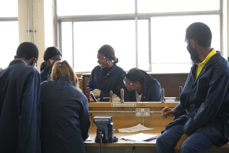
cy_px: 76
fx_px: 477
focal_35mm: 75
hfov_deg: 27.0
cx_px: 114
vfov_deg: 18.2
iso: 400
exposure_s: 1/80
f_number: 4
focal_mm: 50
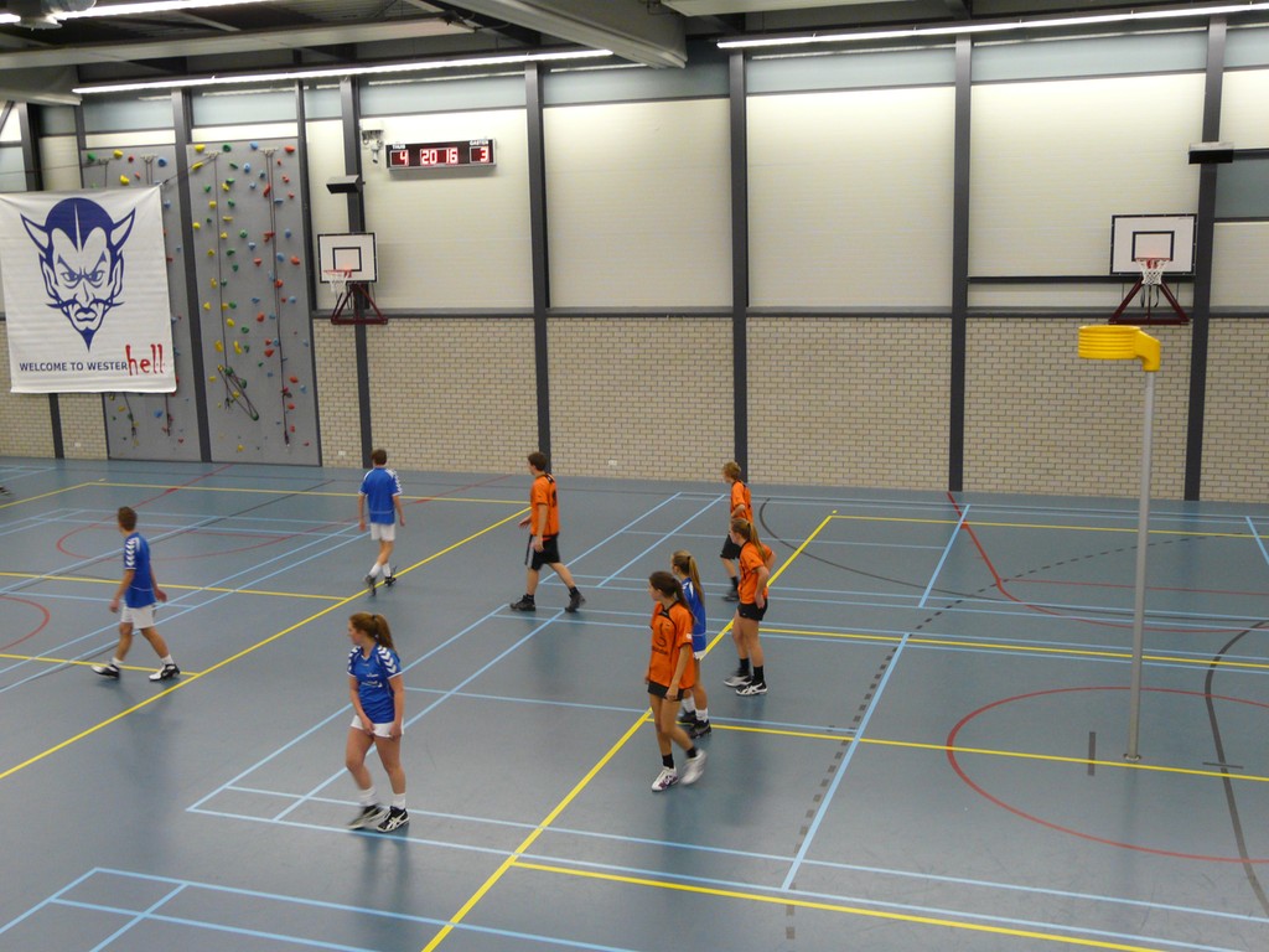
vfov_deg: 38.7
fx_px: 1356
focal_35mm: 37
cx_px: 634
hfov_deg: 50.1
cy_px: 476
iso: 200
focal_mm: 6.1
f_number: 2.8
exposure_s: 1/30
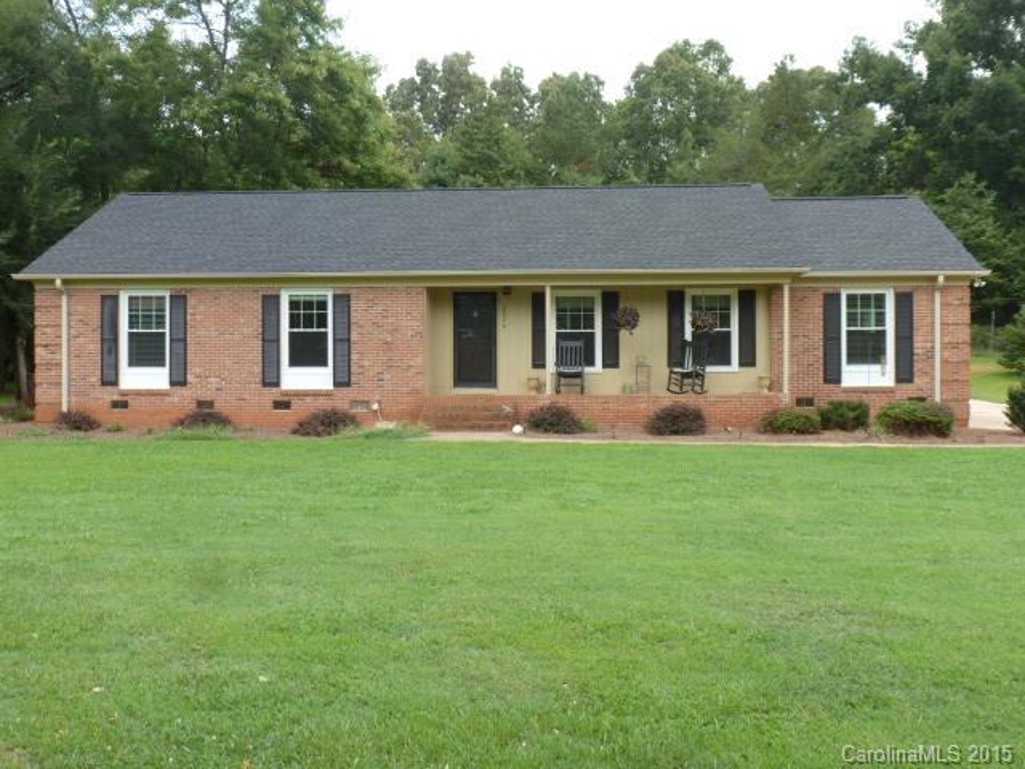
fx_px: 977
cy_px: 384
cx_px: 512
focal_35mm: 33
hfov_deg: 55.4
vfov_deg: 42.9
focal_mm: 5.9
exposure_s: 1/125
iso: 100
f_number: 4
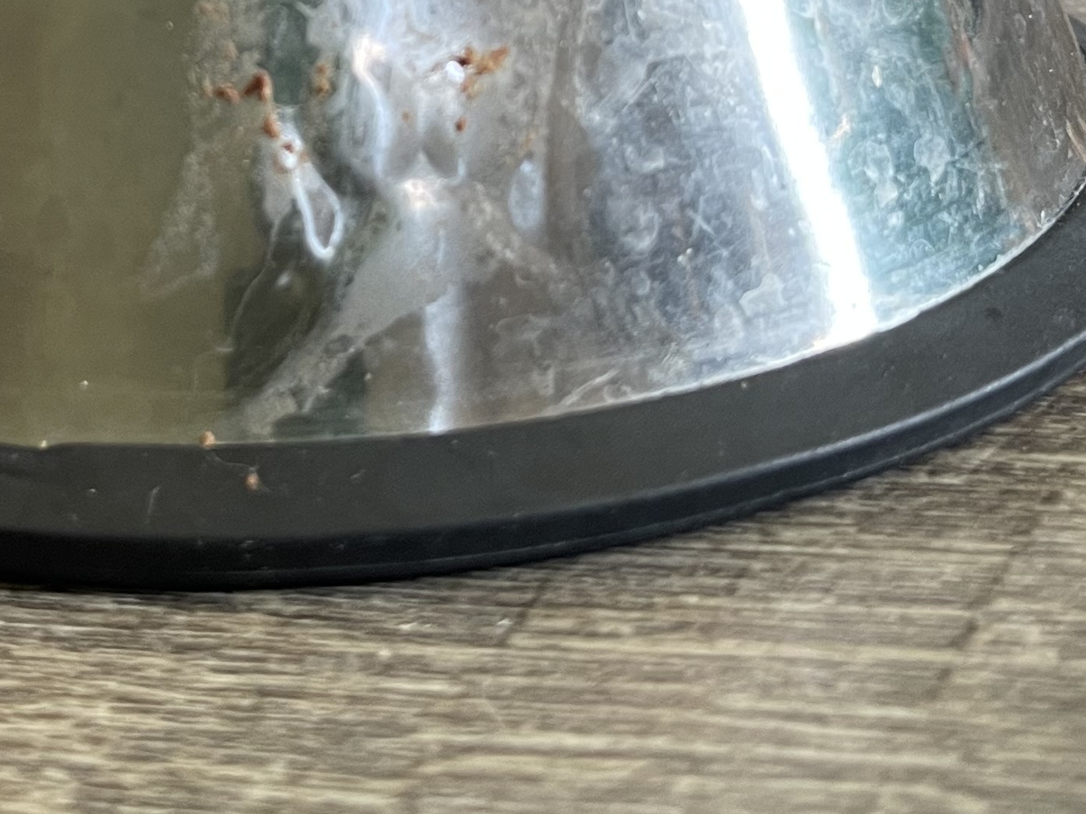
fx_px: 2259
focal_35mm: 72
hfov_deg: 26.7
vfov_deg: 19.1
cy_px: -216
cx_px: 263
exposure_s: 1/60
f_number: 1.6
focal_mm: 5.1
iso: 160
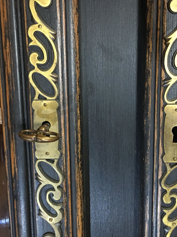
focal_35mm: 50
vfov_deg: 38.2
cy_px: 130
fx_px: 341
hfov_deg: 29.0
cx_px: 108
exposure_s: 1/10
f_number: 2.2
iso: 100
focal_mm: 4.15
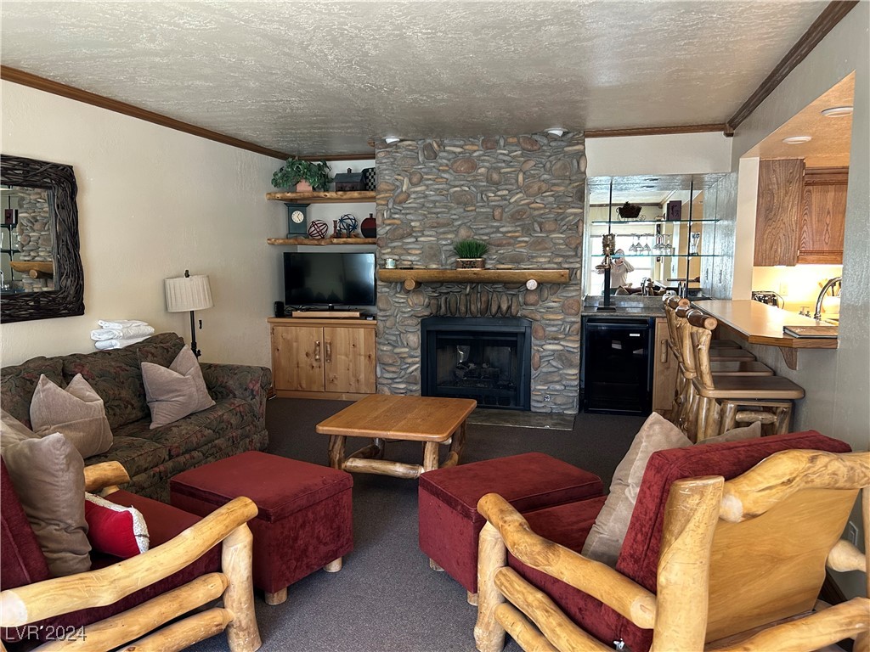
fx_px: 653
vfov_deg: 53.1
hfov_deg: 67.3
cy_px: 326
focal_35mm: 26
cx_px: 435
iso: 160
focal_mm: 5.7
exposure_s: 1/60
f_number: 1.5
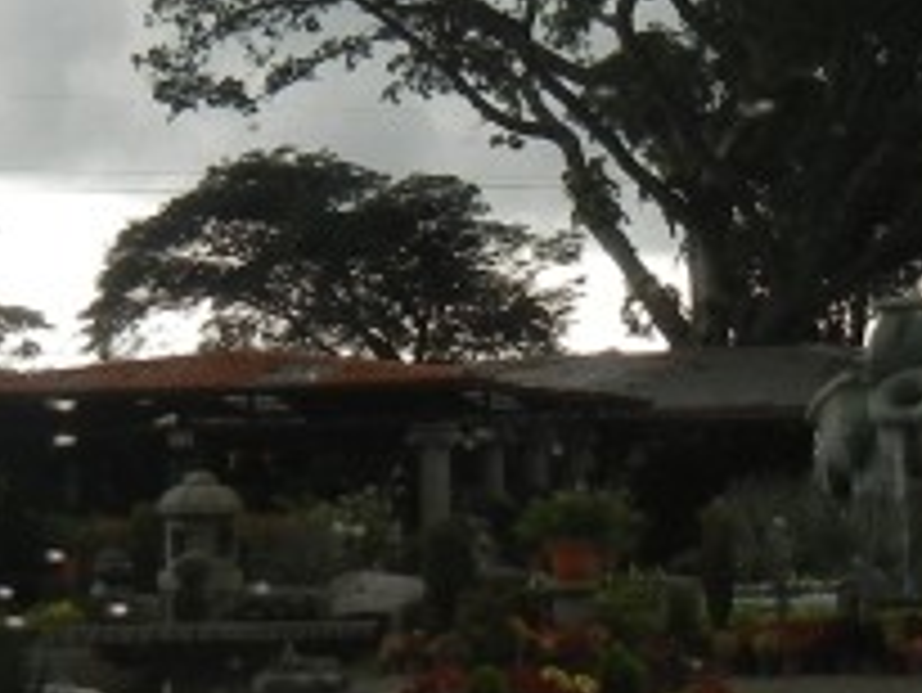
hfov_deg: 13.2
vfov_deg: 9.9
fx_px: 3998
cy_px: 274
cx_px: 486
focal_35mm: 150
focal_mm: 5.4
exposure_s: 1/341
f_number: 3.5
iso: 160
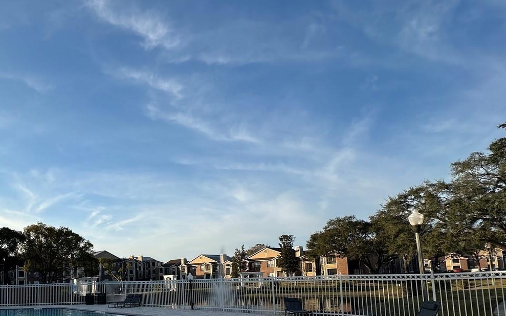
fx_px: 331
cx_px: 117
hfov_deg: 69.1
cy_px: 256
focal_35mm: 24
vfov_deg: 48.0
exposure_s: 1/1689
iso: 50
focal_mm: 2.22
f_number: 2.2
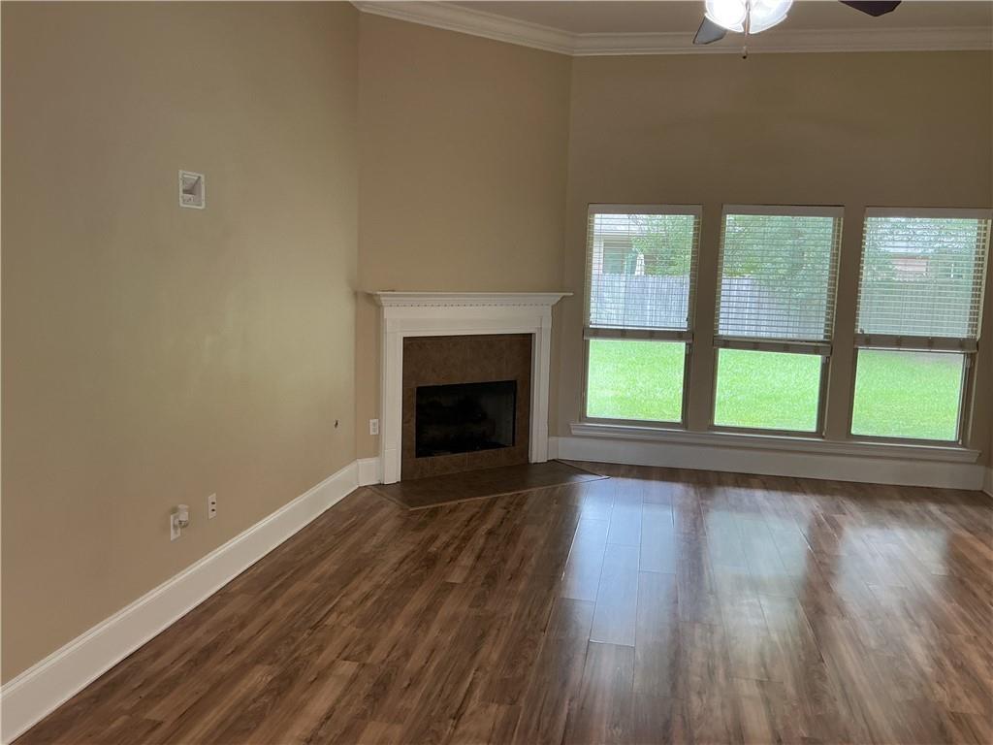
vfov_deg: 48.2
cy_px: 372
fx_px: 832
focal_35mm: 29
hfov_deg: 61.7
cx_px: 496
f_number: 1.8
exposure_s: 1/60
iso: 80
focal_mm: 3
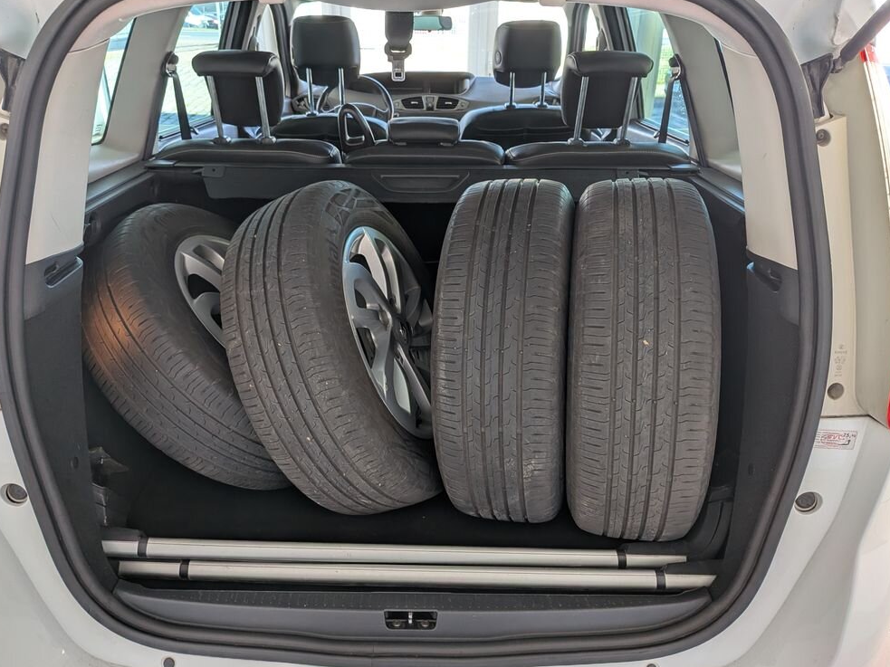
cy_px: 327
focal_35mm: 25
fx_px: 643
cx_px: 436
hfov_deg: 69.4
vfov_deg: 54.9
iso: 77
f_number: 1.7
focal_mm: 4.53
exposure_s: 1/100
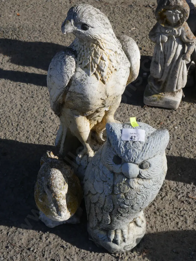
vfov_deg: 35.5
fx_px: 407
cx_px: 98
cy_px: 130
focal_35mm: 54
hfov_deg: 27.1
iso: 200
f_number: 9
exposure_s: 1/320
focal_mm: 27
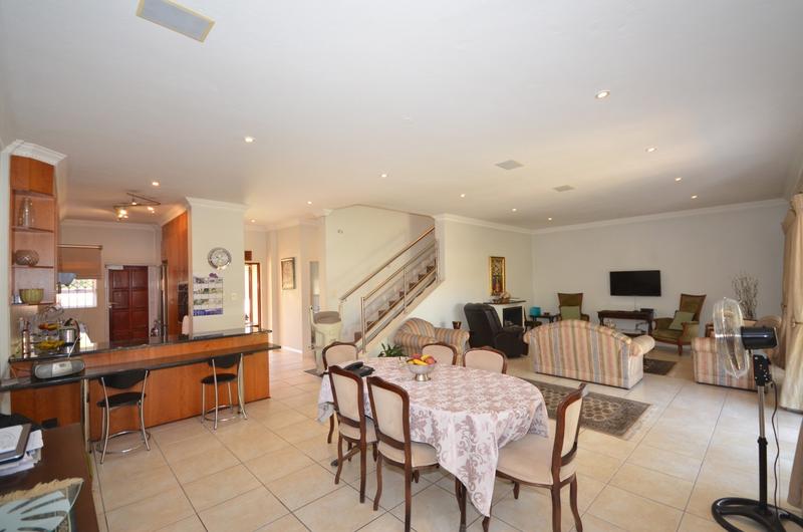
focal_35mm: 15
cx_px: 402
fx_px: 334
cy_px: 266
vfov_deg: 77.1
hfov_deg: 100.5
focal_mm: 10
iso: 720
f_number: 4
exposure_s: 1/60
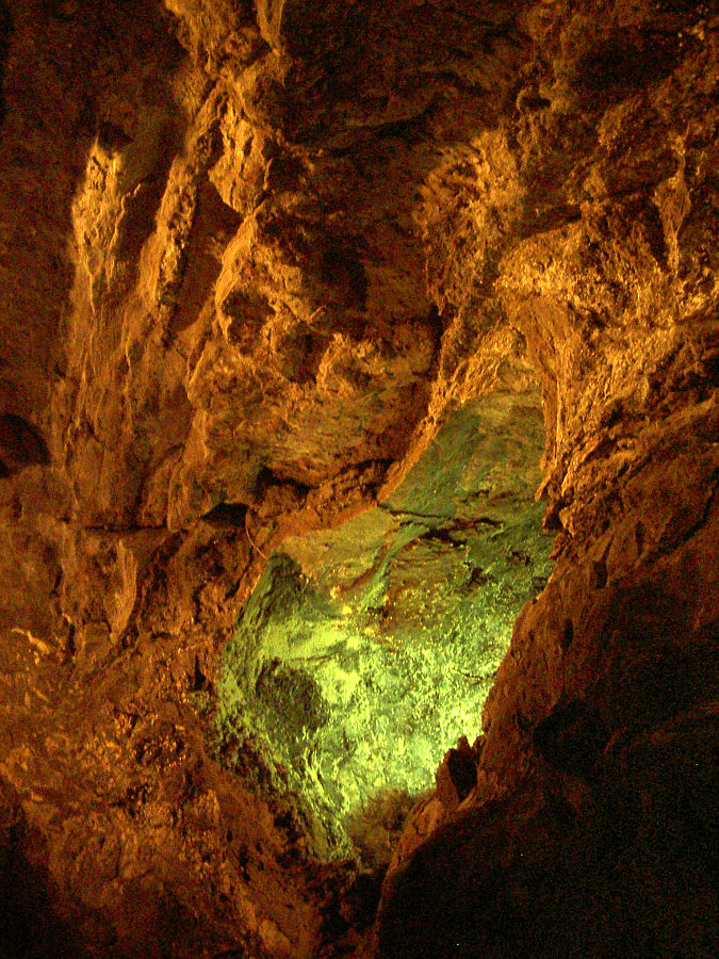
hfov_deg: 24.4
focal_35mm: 60
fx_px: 1662
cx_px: 360
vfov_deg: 32.2
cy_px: 480
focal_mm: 9.9
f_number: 3.8
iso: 400
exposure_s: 1/15
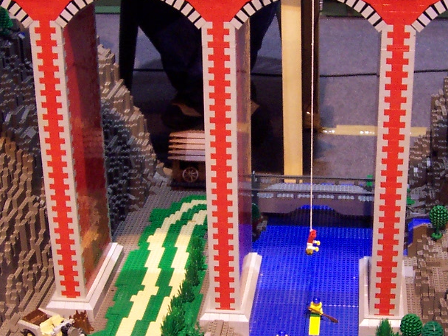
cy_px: 180
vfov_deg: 20.2
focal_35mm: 73
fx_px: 945
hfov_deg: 26.6
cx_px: 267
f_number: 2.8
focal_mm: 5.6
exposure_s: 1/10
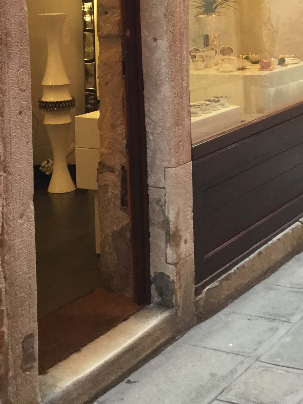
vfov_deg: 24.5
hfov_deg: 19.1
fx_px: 898
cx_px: 134
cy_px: 34
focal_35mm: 77
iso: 100
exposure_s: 1/33
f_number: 2.4
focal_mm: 3.3
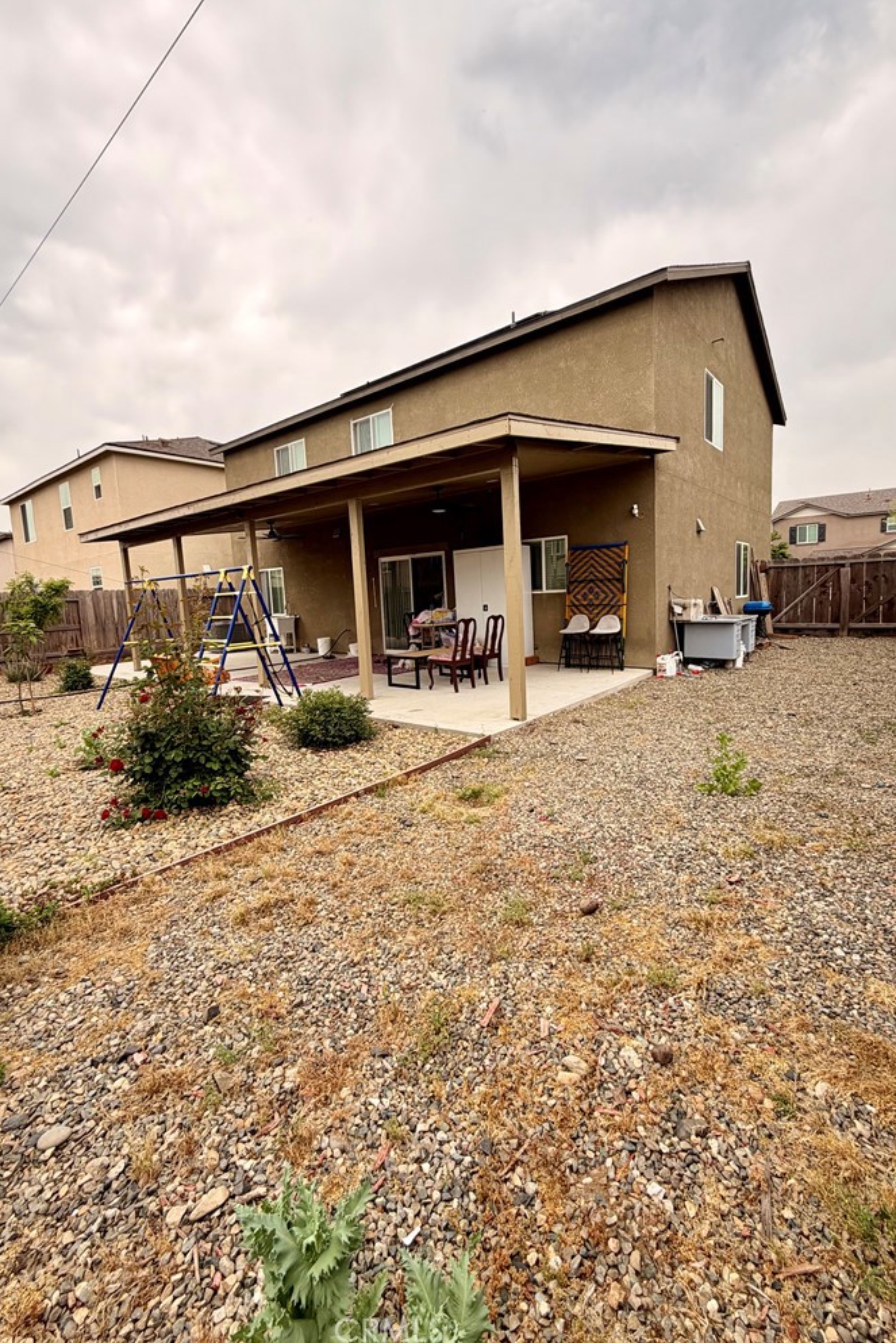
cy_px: 658
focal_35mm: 15
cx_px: 461
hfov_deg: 77.3
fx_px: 560
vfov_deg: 100.4
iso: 40
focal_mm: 2.22
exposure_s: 1/169
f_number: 2.2
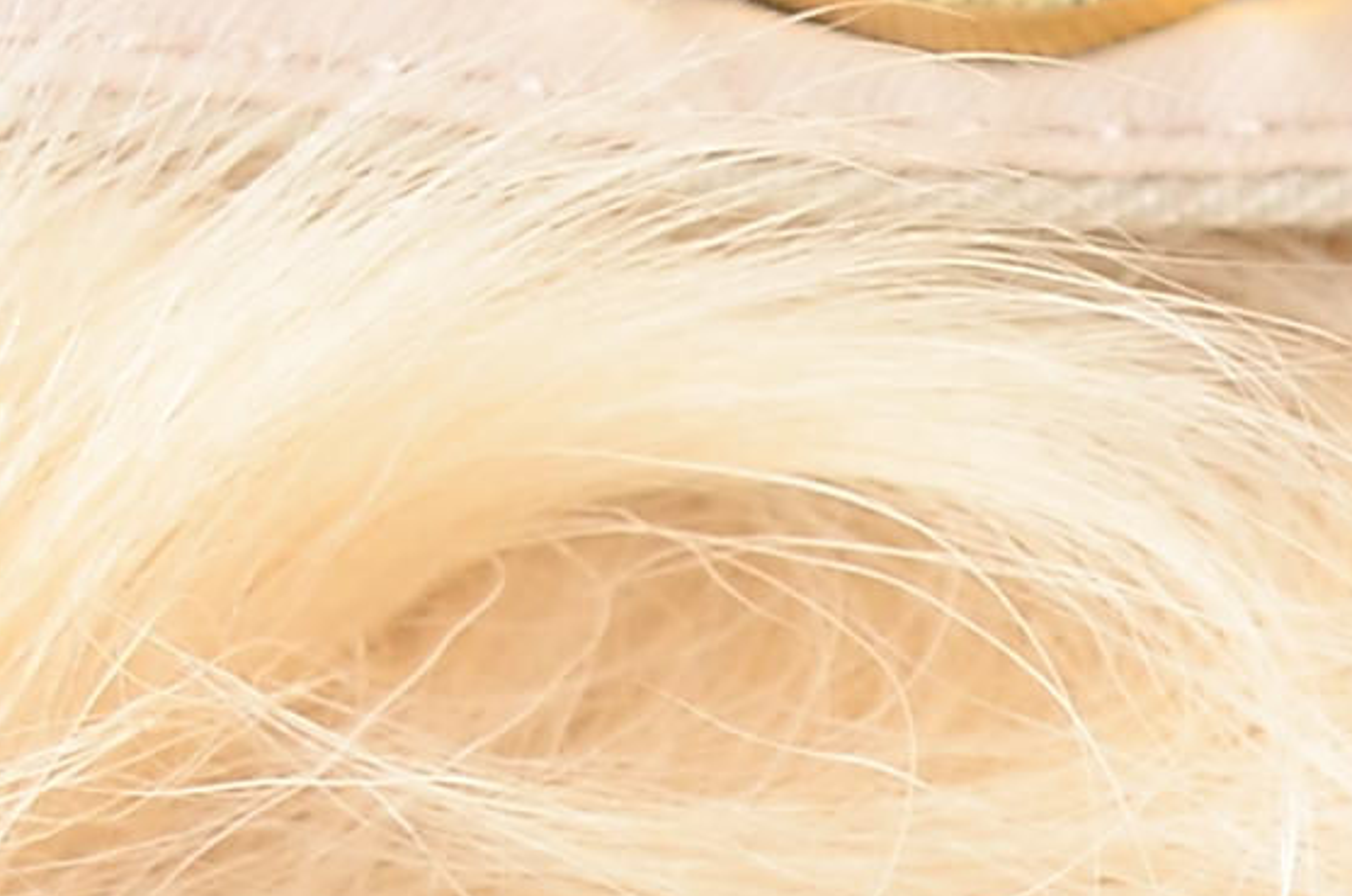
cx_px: 641
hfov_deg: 3.8
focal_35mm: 547
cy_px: 2890
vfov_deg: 2.5
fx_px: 20514
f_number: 10
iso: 250
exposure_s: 1/80
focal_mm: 55
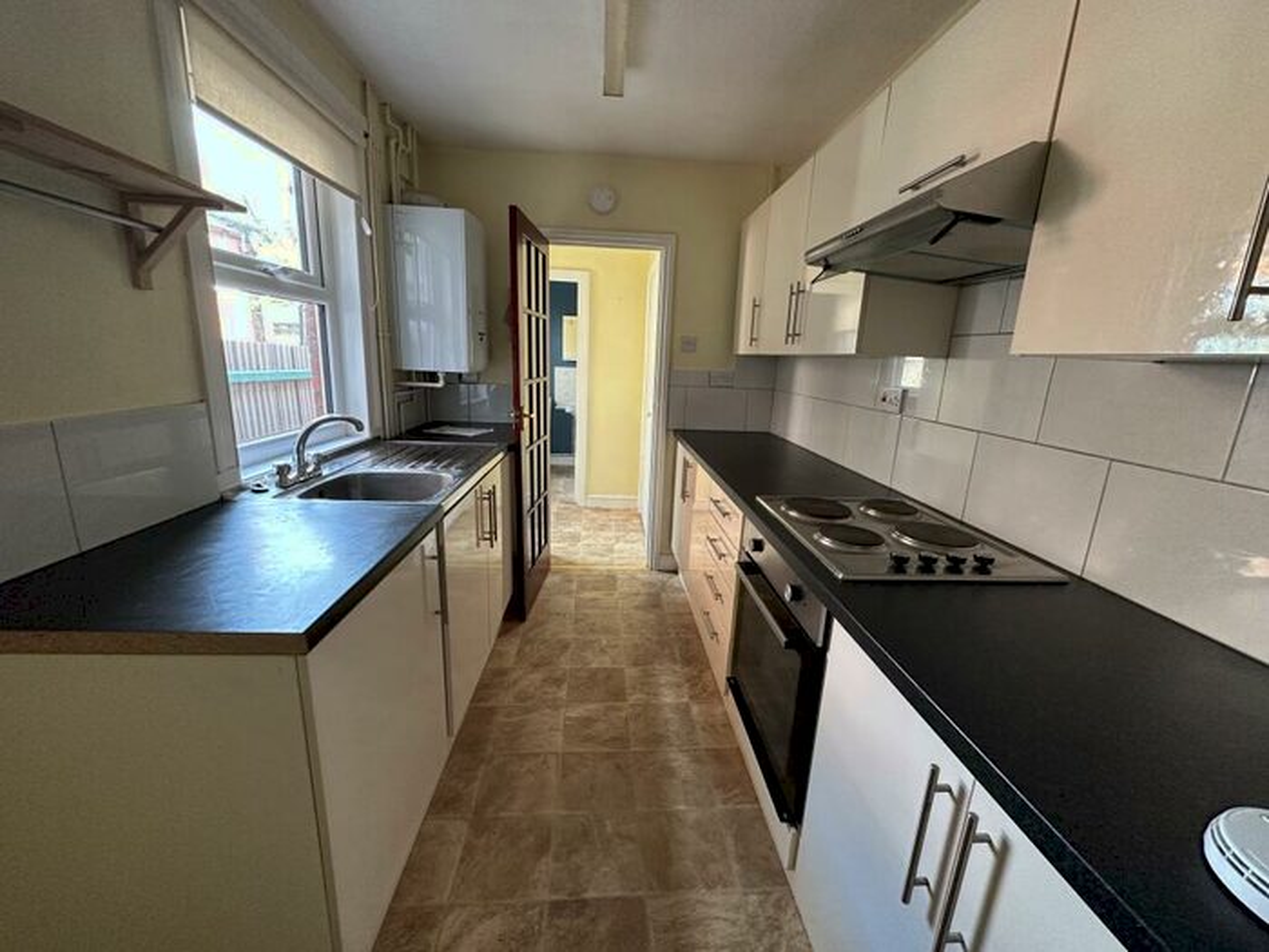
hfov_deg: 102.1
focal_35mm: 14
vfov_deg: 85.7
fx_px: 513
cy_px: 476
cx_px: 634
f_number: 2.2
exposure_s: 1/99
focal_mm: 2.22
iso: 320
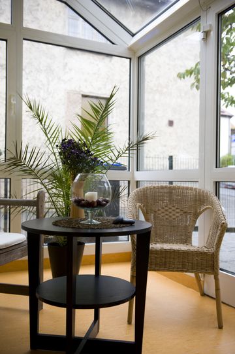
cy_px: 177
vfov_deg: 50.7
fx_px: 373
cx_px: 118
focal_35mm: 38
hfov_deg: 35.0
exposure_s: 1/640
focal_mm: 38
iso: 800
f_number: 3.5
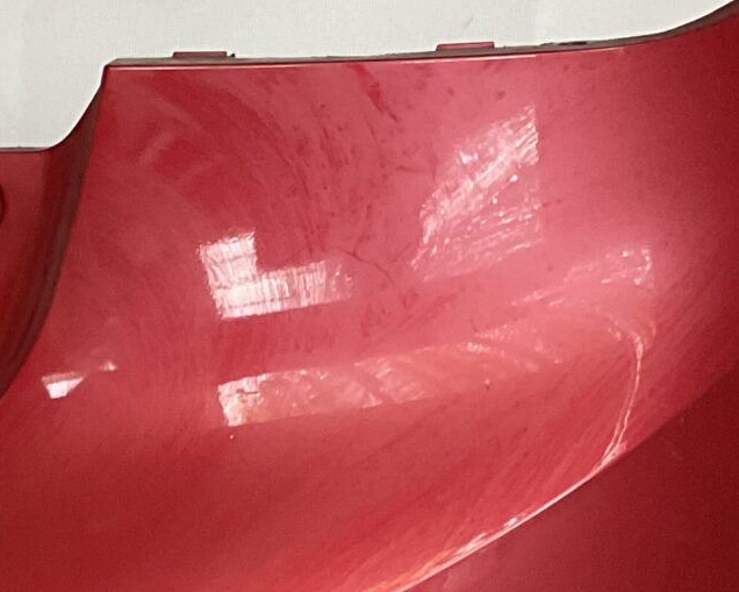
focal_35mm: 114
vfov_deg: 13.0
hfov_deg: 15.6
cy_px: 827
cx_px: -338
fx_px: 2494
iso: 50
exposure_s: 1/50
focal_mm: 3
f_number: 1.8
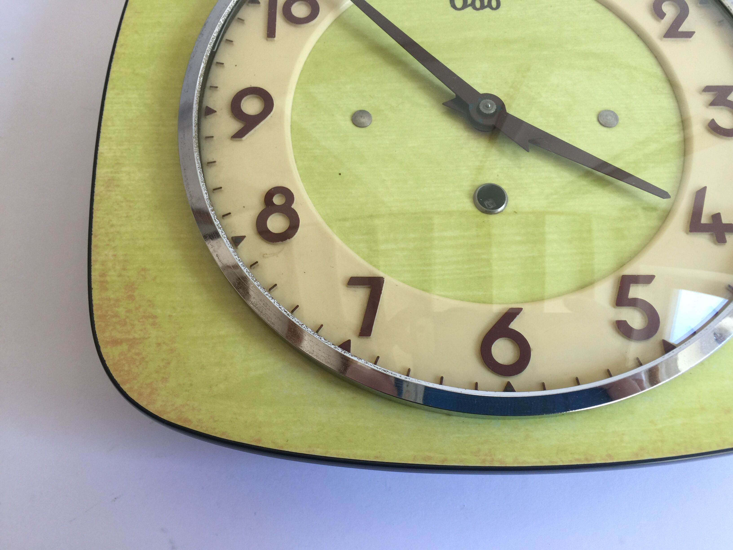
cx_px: 366
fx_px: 614
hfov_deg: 61.7
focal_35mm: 29
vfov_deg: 48.2
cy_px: 275
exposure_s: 1/33
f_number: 2.2
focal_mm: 4.15
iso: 32
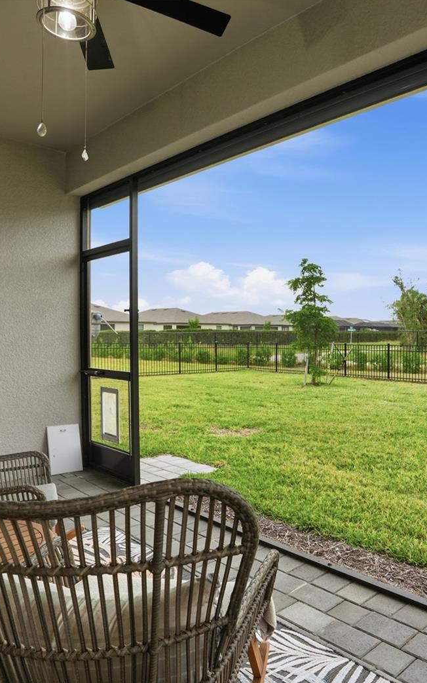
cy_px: 346
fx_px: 465
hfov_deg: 47.9
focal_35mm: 25
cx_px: 305
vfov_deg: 72.5
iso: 400
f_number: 9
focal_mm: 16
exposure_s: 1/800
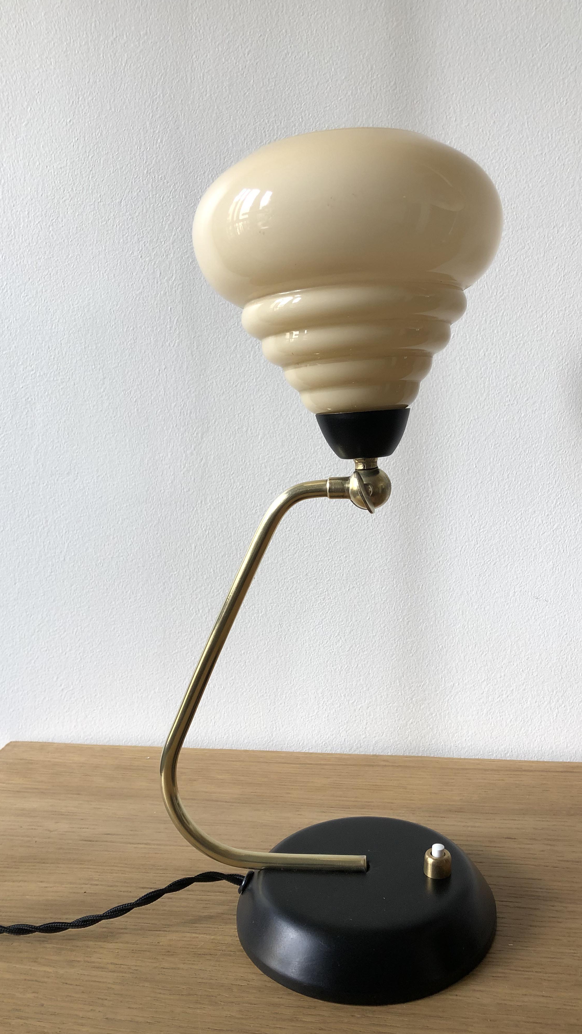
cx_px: 338
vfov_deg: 62.6
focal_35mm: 31
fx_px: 850
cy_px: 519
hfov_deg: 37.7
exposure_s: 1/50
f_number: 1.8
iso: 32
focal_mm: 3.99
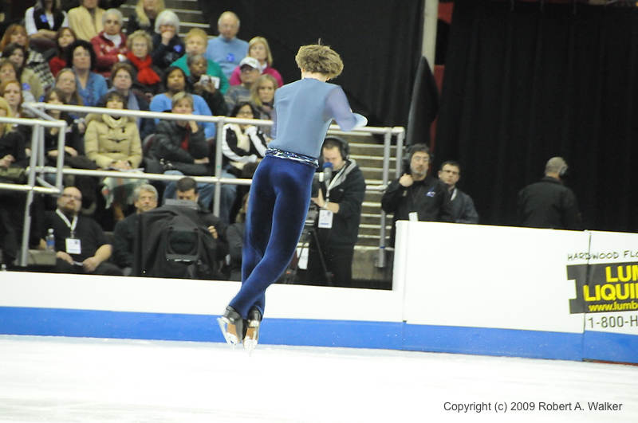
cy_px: 212
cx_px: 319
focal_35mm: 300
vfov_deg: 4.6
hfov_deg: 6.9
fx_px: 5309
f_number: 5.6
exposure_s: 1/250
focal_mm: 200
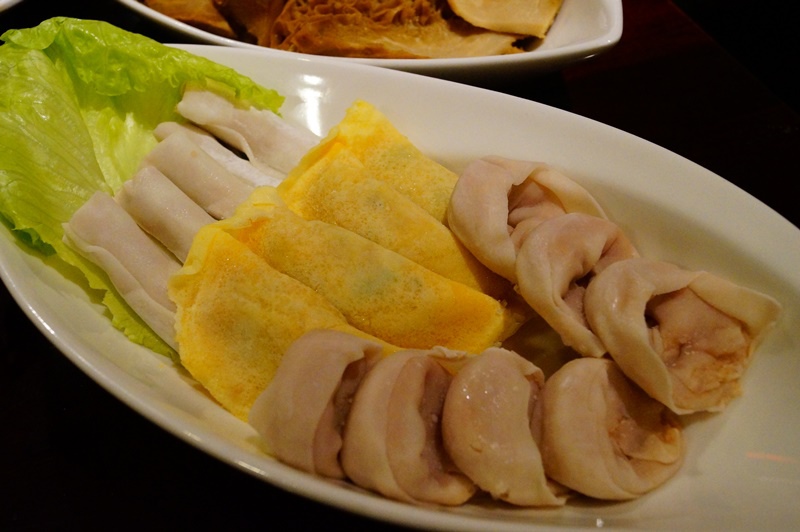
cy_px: 266
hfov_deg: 46.4
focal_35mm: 42
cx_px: 400
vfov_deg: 31.8
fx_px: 933
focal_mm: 28
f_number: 9
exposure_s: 1/50
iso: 3200
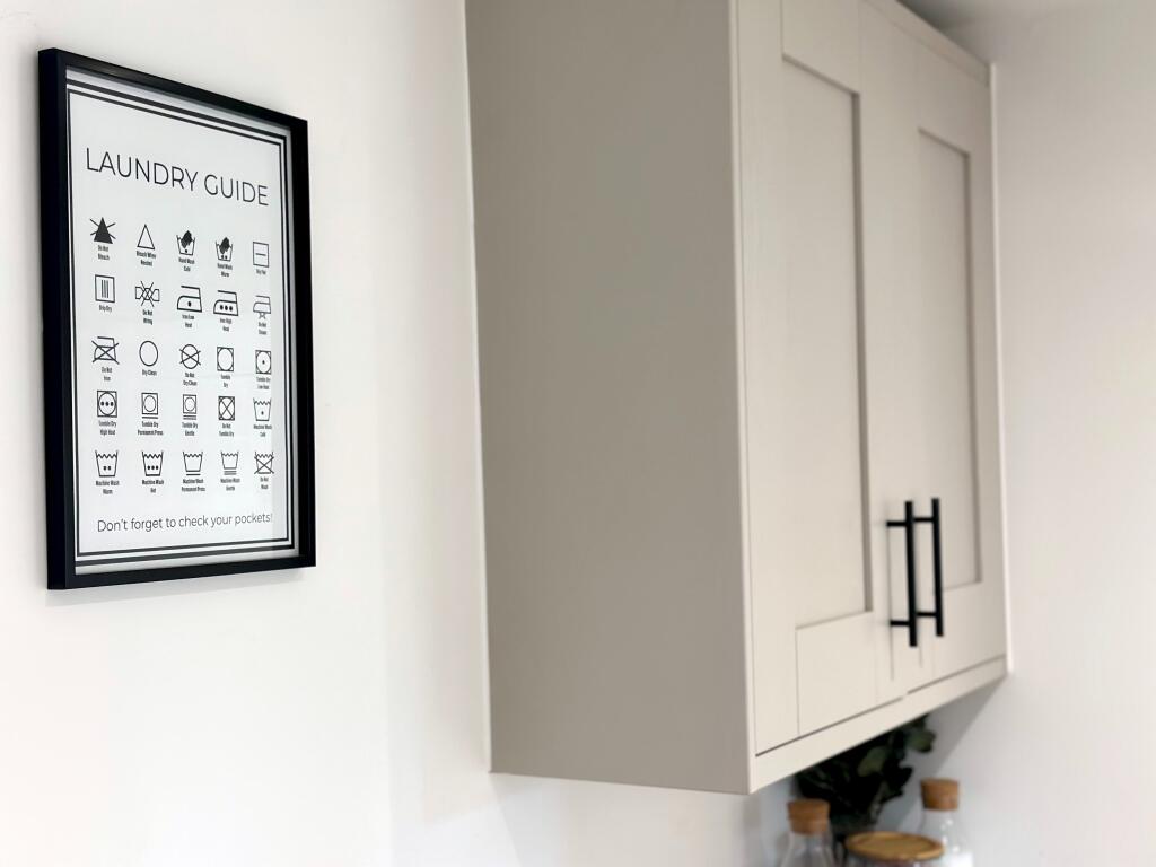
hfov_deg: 39.7
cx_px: 578
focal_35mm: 48
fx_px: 1603
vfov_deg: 30.3
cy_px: 434
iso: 160
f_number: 1.78
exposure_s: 1/60
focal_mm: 6.86
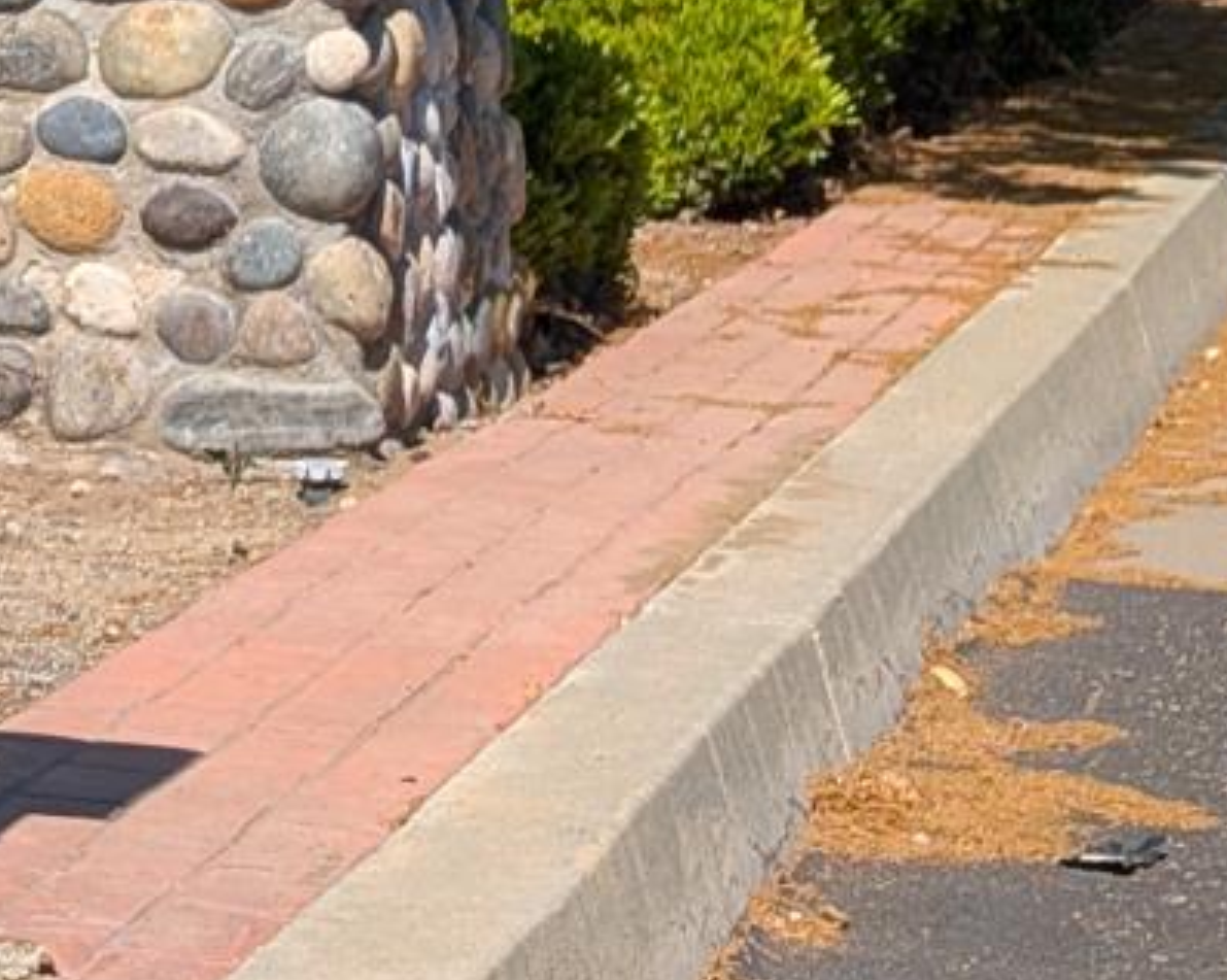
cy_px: 218
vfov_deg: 8.5
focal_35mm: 181
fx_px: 6568
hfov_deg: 10.1
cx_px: -915
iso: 20
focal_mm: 6.9
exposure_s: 1/1346
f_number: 1.68
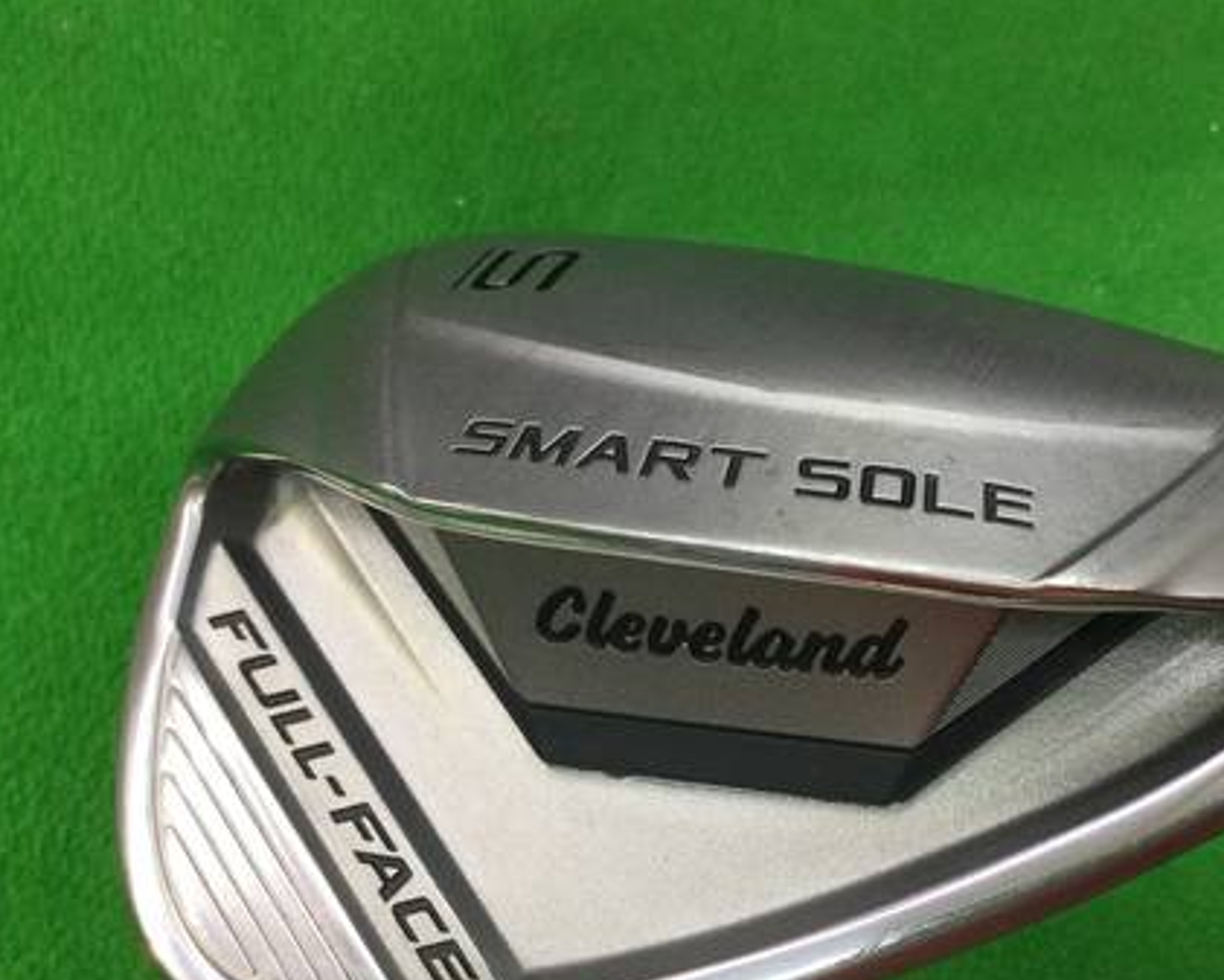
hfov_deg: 39.9
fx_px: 1667
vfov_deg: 32.6
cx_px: 811
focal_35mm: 46
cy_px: 596
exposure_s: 1/30
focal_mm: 3.3
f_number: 2.4
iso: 64
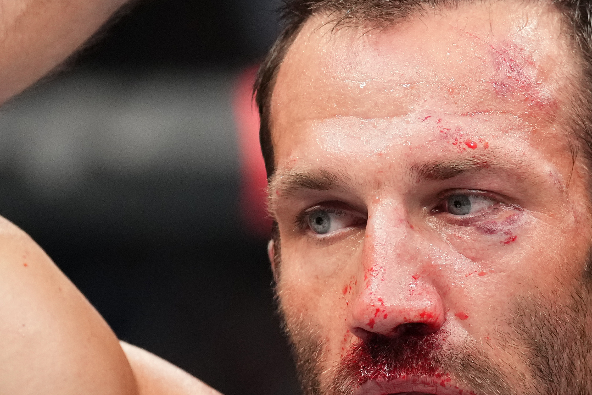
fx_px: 12563
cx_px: 589
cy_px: 320
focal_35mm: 764
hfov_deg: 2.7
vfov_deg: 1.8
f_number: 3.2
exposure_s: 1/1250
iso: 3200
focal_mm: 200
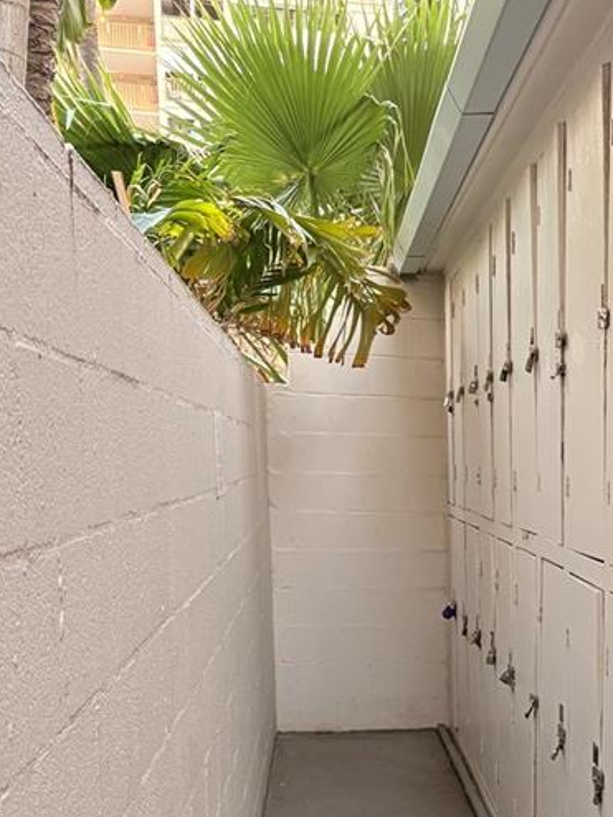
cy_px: 746
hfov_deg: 22.4
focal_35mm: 63
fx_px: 1488
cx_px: 616
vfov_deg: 29.4
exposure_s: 1/60
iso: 160
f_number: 1.6
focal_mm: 5.96
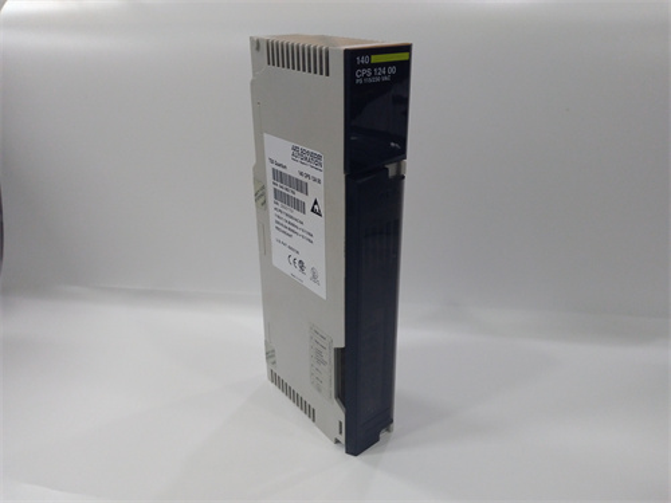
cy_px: 252
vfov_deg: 51.4
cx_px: 336
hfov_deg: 65.3
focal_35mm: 27
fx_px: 523
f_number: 2
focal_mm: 3.79
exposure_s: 1/33
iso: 199
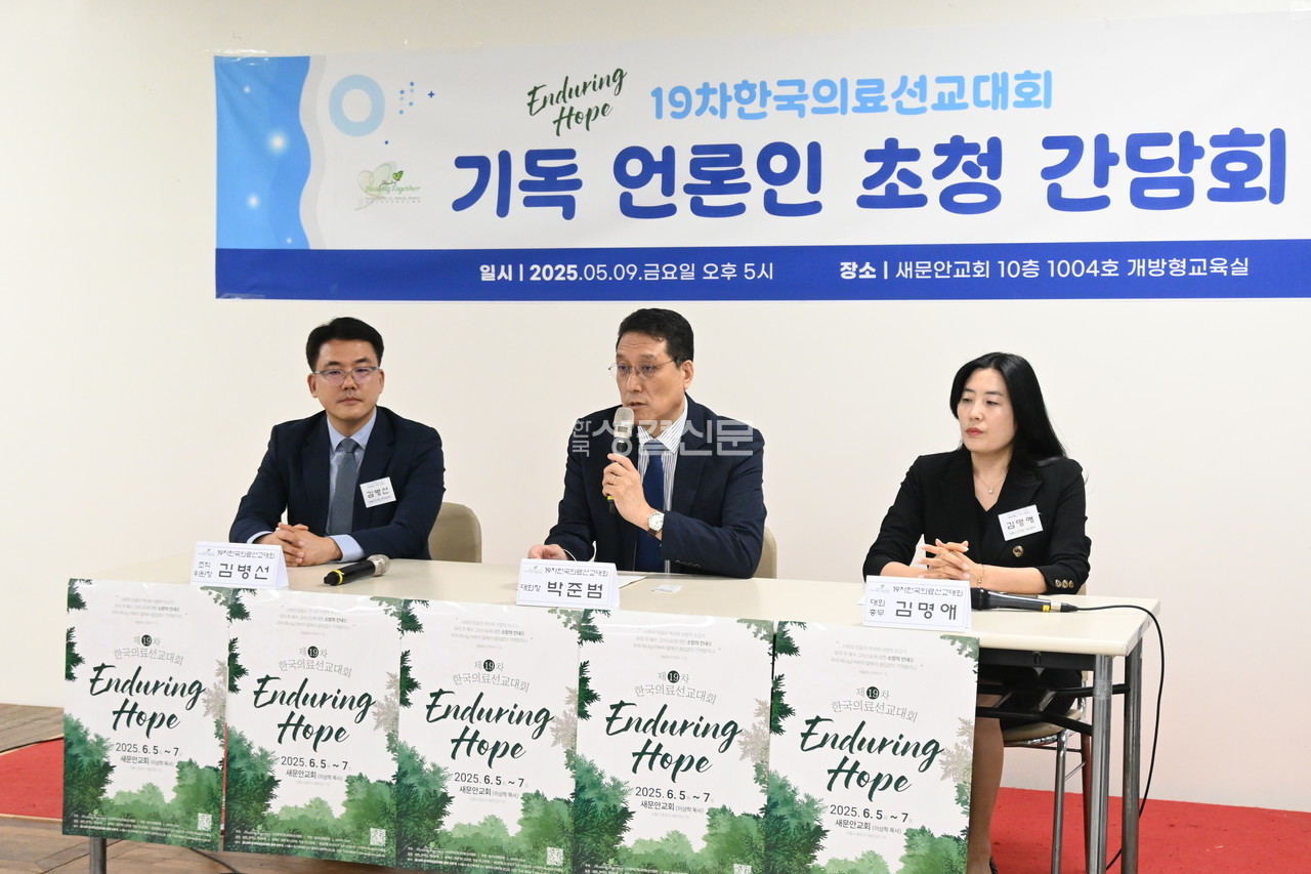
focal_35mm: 58
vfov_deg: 23.2
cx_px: 656
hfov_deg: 34.2
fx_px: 2130
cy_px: 437
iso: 2500
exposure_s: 1/125
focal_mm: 39
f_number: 5.6
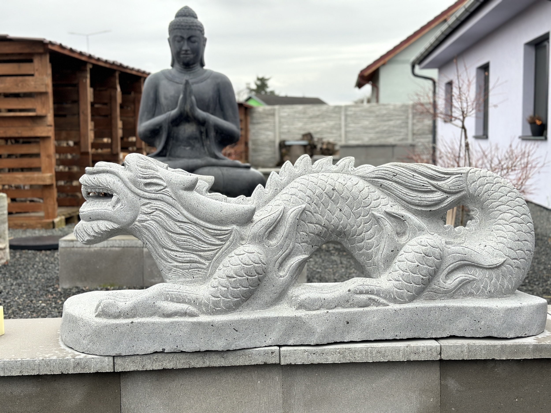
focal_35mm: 48
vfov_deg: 30.3
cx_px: 276
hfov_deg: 39.7
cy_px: 206
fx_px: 764
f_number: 1.78
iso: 80
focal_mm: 6.86
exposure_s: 1/372
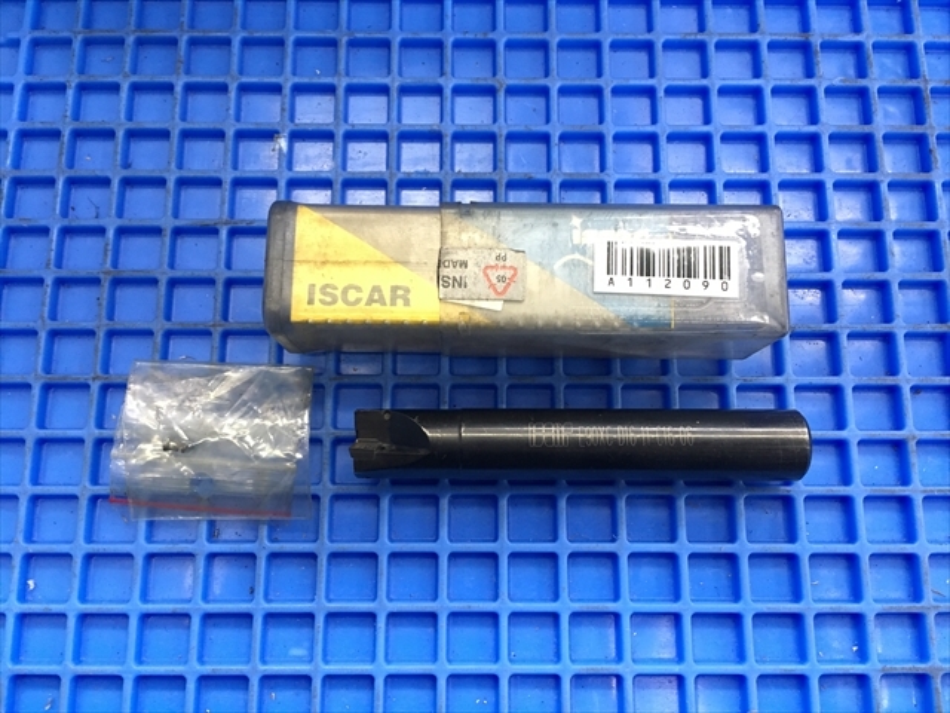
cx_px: 475
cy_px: 356
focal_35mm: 29
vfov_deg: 48.2
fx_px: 796
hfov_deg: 61.7
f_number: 2.2
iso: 160
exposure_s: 1/30
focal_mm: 4.15
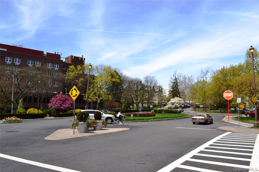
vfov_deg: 47.9
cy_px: 86
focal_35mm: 27
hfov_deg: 67.4
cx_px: 130
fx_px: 194
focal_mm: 18
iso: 100
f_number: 8
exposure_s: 1/200
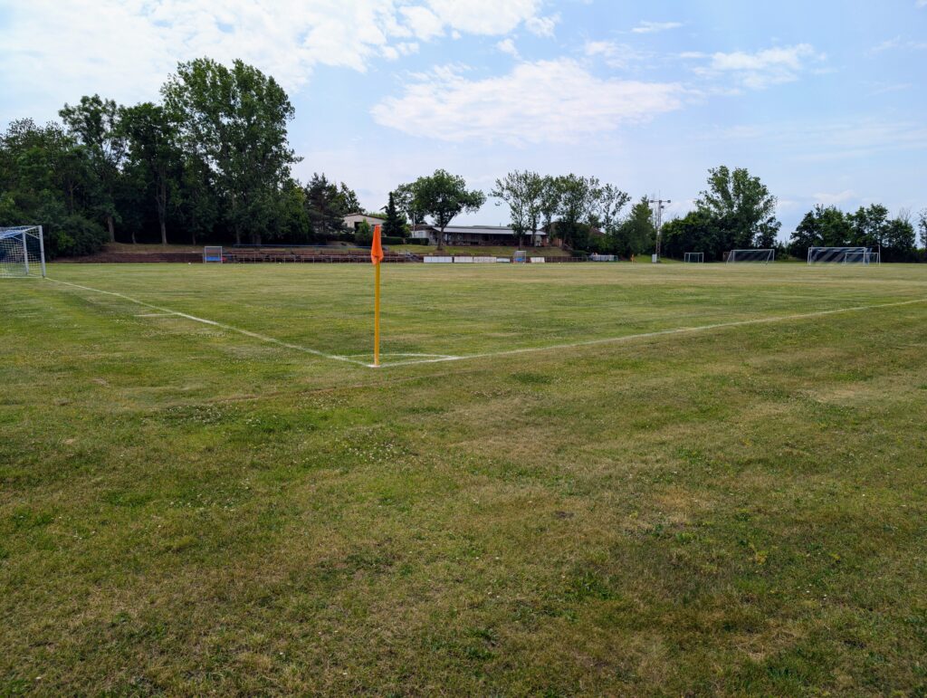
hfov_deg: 71.5
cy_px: 349
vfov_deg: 56.9
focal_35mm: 24
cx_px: 464
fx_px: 644
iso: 21
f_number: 1.68
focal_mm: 6.9
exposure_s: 1/1565
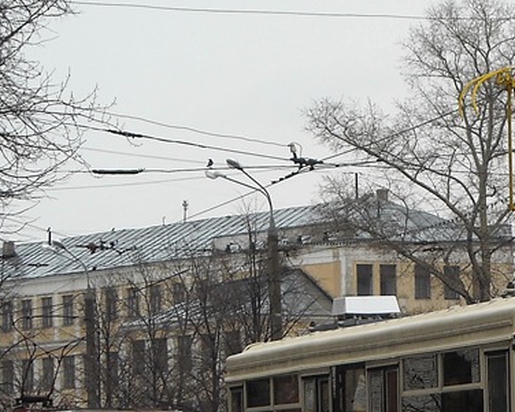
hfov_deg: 6.9
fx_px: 4254
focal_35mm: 279
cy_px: 370
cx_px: 597
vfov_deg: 5.5
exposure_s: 1/309
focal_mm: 17.1
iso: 64
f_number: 4.7
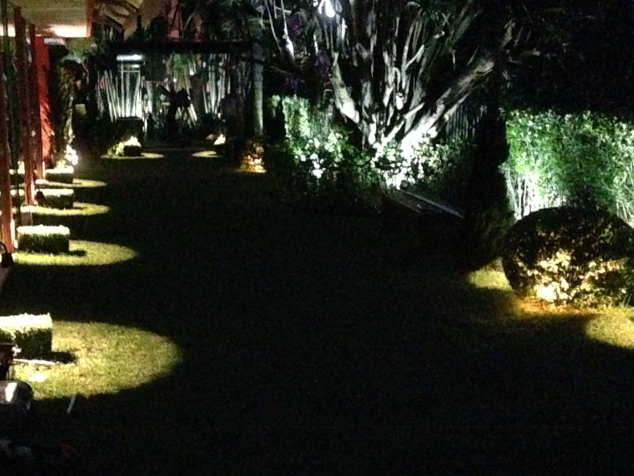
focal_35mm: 53
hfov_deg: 36.1
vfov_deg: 27.5
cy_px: 291
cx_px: 259
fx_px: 971
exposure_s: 1/15
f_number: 2.4
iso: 3200
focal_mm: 4.12
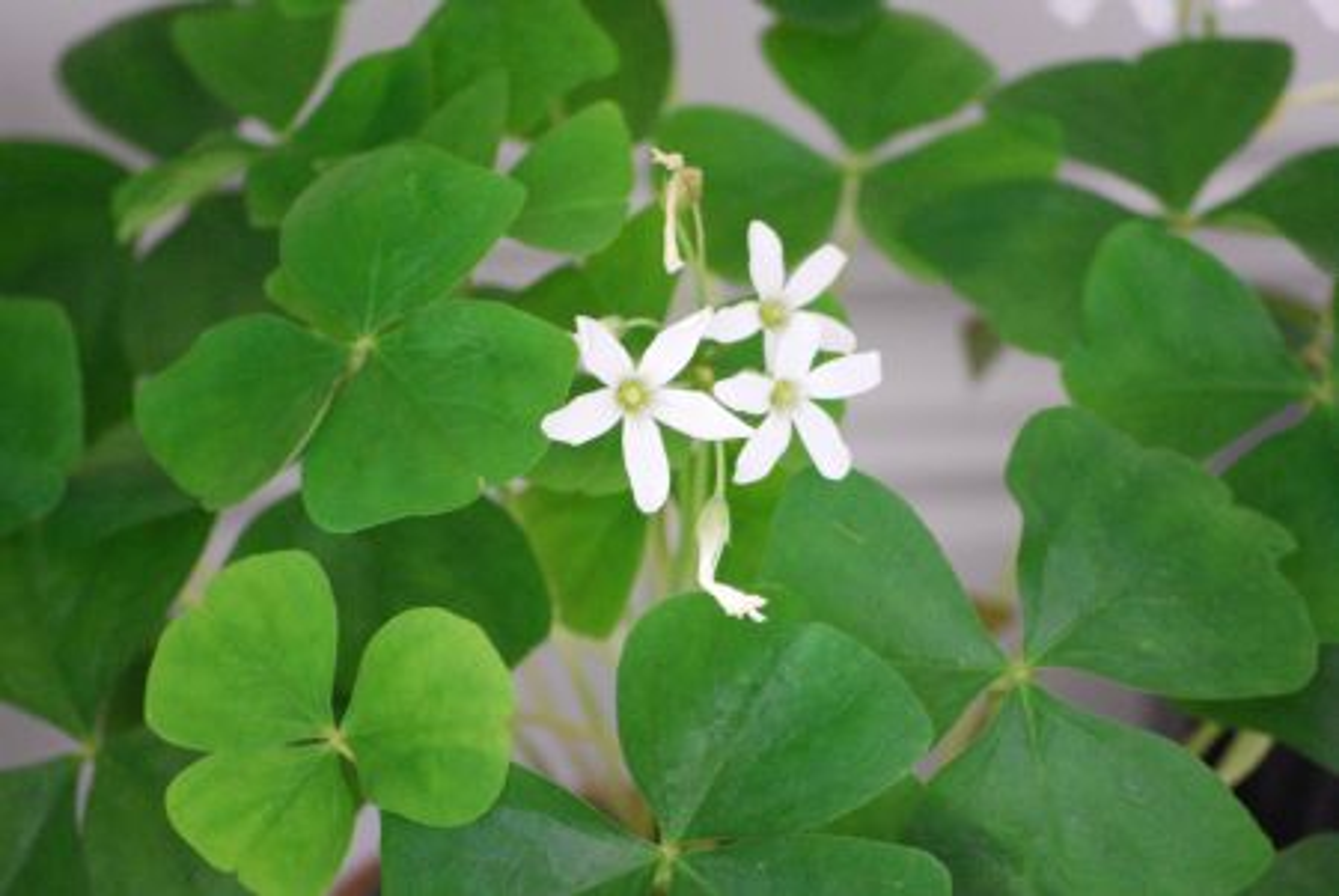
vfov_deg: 5.1
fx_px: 10052
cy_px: 448
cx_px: 670
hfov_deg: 7.6
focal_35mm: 270
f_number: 5.6
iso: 1600
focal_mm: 180
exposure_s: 1/20
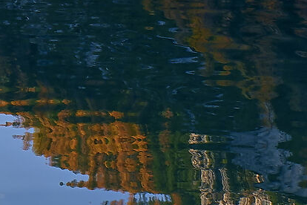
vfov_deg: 6.5
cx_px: -434
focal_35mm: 203
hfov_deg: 9.1
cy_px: -239
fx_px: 1731
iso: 200
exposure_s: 1/180
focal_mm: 23
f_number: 6.4
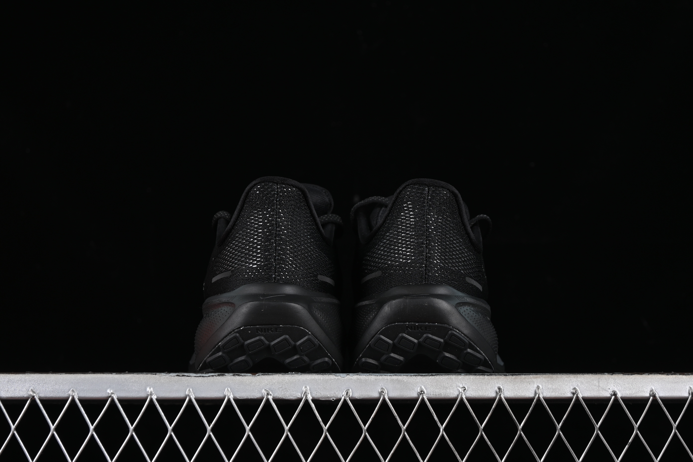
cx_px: 346
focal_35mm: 75
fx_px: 1444
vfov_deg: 18.2
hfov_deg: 27.0
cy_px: 231
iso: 160
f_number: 6.3
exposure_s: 1/50
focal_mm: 50
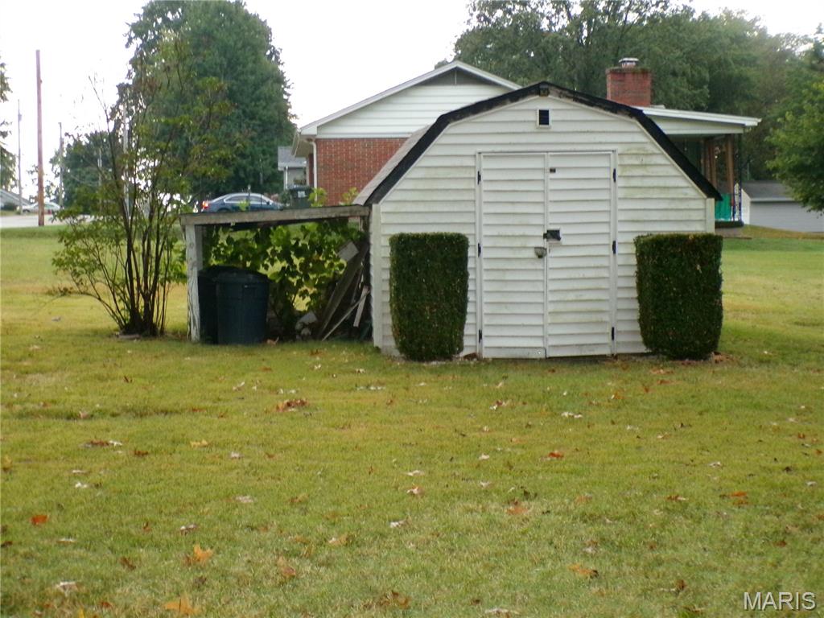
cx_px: 412
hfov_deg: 29.8
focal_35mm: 65
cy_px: 309
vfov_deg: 22.6
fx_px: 1547
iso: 800
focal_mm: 11.6
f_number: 3.8
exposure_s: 1/45
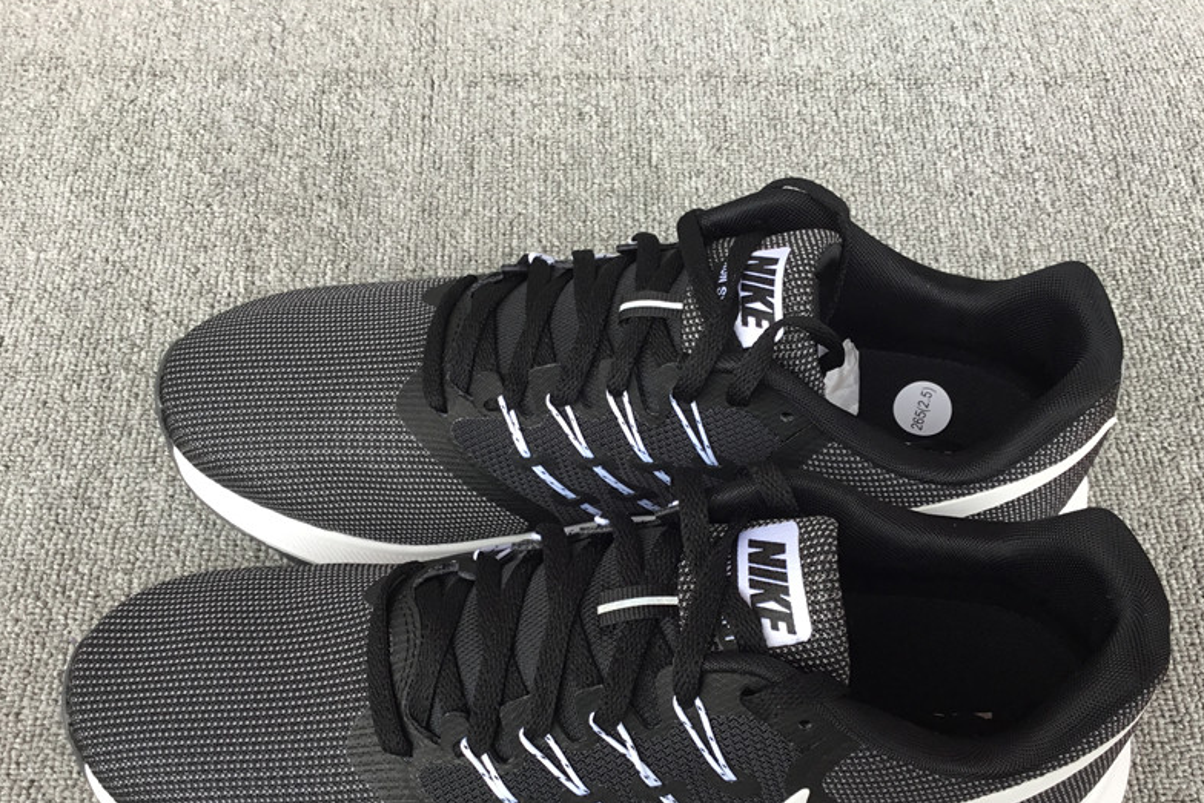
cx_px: 640
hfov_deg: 51.8
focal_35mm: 37
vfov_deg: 35.7
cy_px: 514
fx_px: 1238
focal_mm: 3.3
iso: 25
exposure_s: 1/50
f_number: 2.4
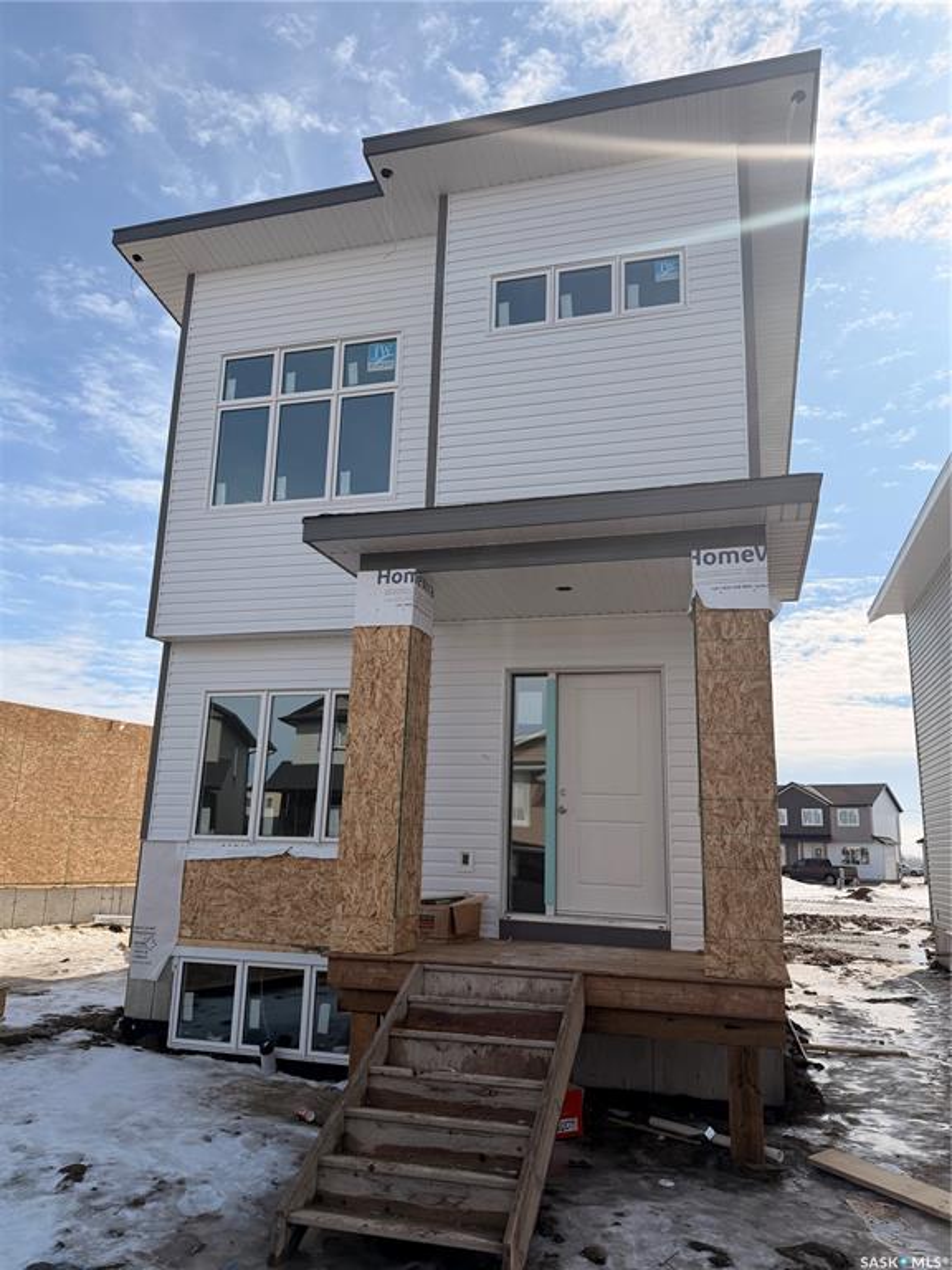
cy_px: 635
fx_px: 880
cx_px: 476
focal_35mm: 24
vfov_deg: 71.6
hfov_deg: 56.8
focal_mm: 6.76
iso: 100
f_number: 1.78
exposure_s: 1/11905
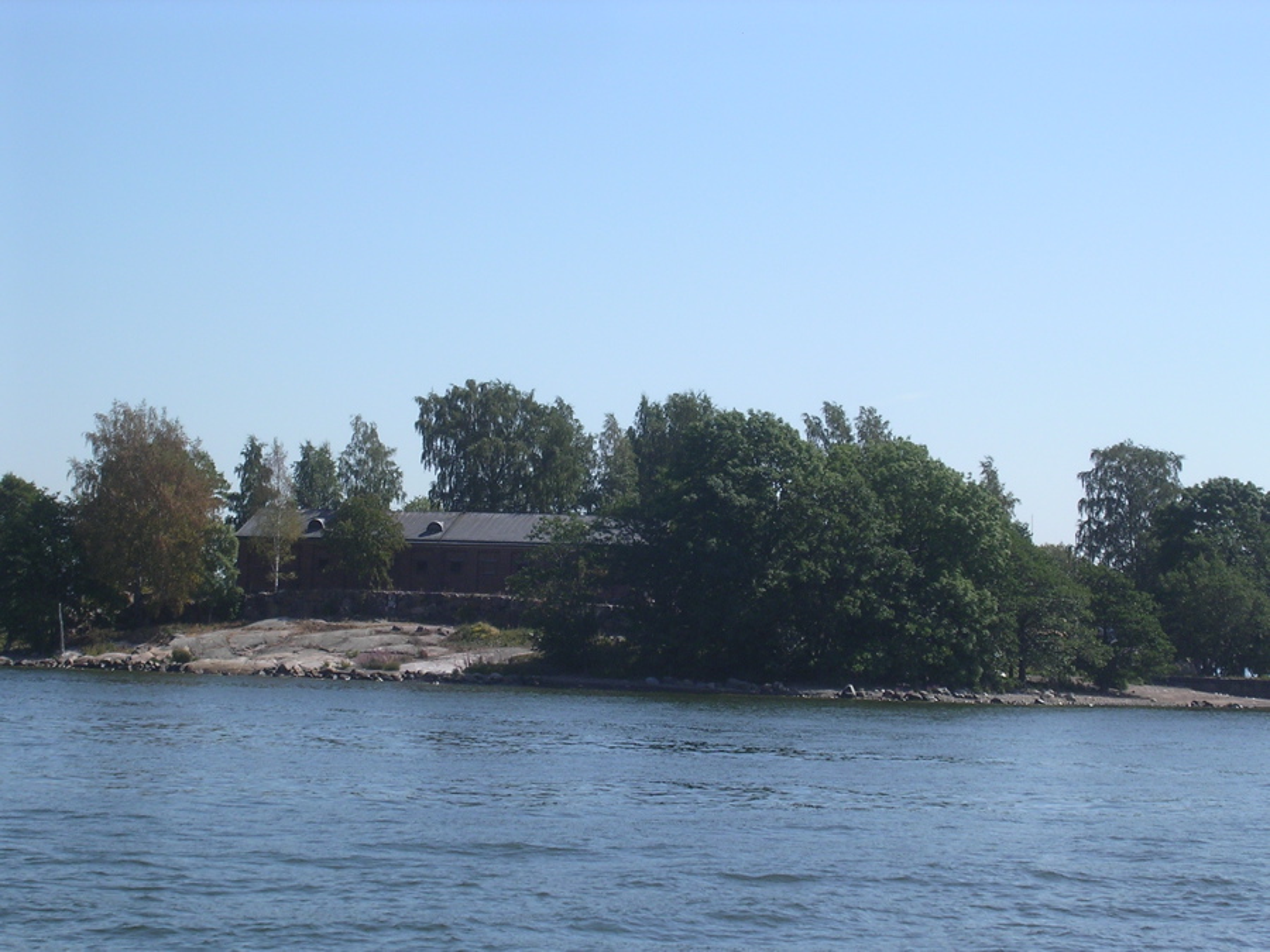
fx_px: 3852
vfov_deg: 14.1
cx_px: 635
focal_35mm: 105
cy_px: 476
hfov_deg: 18.7
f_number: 4.6
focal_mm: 15.9
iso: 100
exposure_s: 1/488
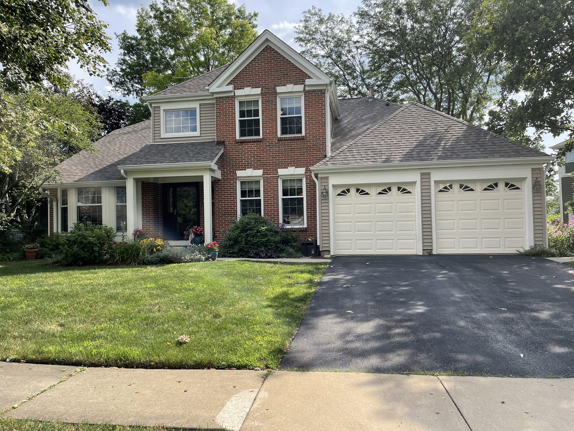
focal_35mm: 26
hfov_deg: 67.3
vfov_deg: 53.1
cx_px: 287
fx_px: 431
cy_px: 216
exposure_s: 1/1825
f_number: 1.6
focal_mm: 4.2
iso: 32
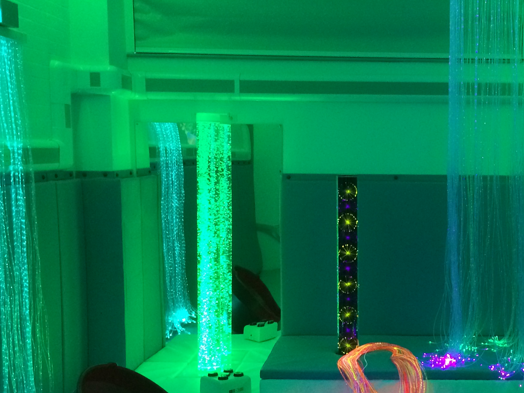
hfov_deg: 33.9
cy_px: 246
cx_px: 421
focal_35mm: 55
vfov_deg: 26.5
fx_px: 833
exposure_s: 1/30
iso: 320
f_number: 2.2
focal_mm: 4.15
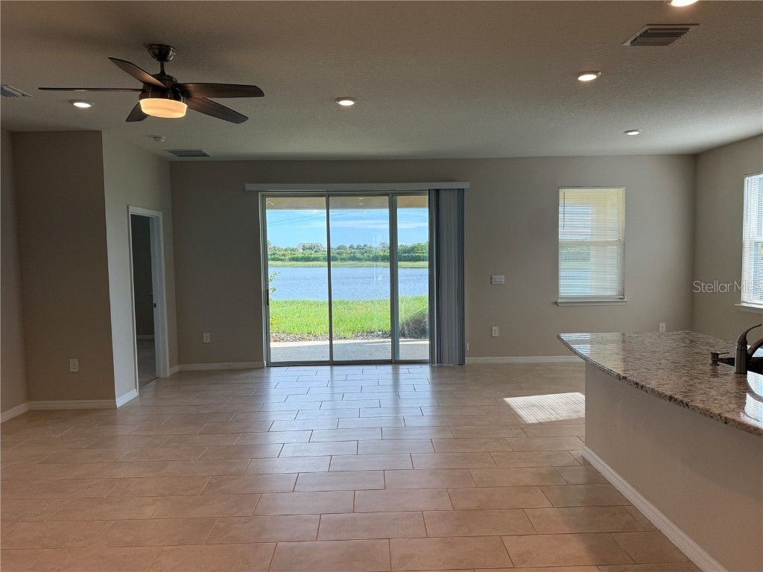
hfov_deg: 71.6
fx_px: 529
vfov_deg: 56.8
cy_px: 286
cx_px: 382
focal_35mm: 24
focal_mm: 6.76
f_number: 1.78
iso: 100
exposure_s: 1/517
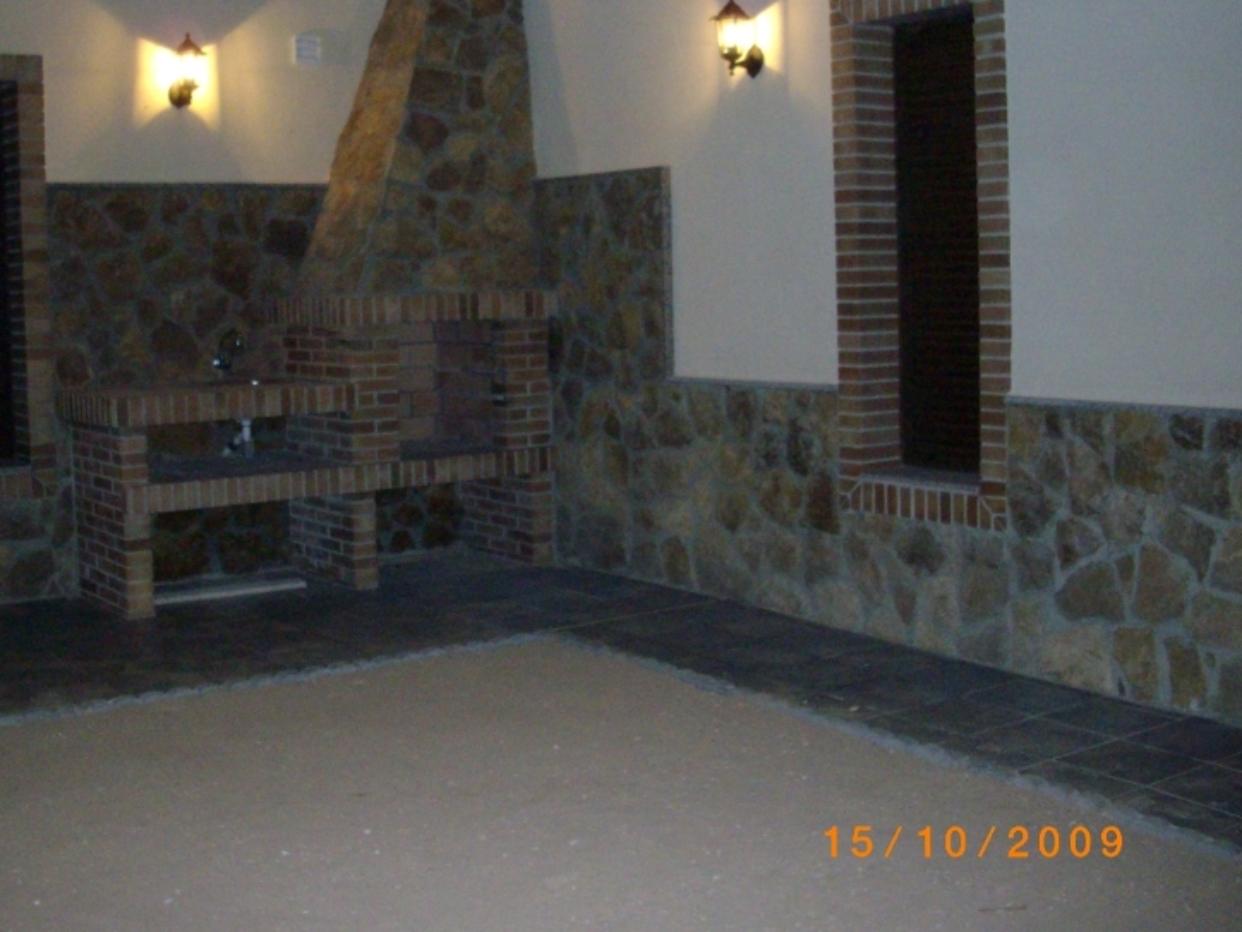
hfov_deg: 41.1
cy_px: 394
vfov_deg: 31.5
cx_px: 509
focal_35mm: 46
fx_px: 1650
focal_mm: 6.2
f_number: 2.8
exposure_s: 1/50
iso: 400
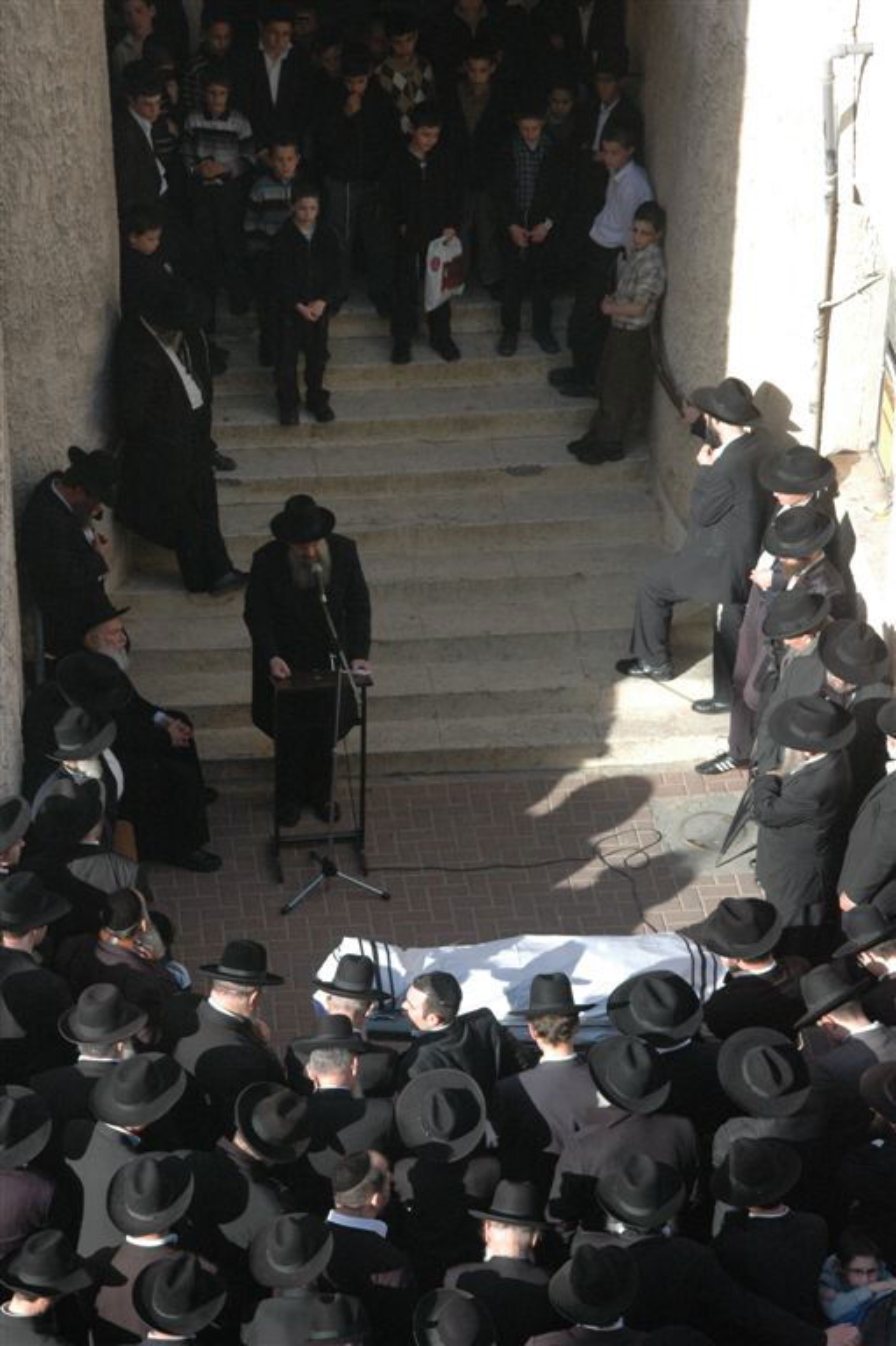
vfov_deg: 17.5
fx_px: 4374
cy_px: 673
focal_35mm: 117
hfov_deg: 11.7
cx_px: 448
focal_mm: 78
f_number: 10
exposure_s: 1/400
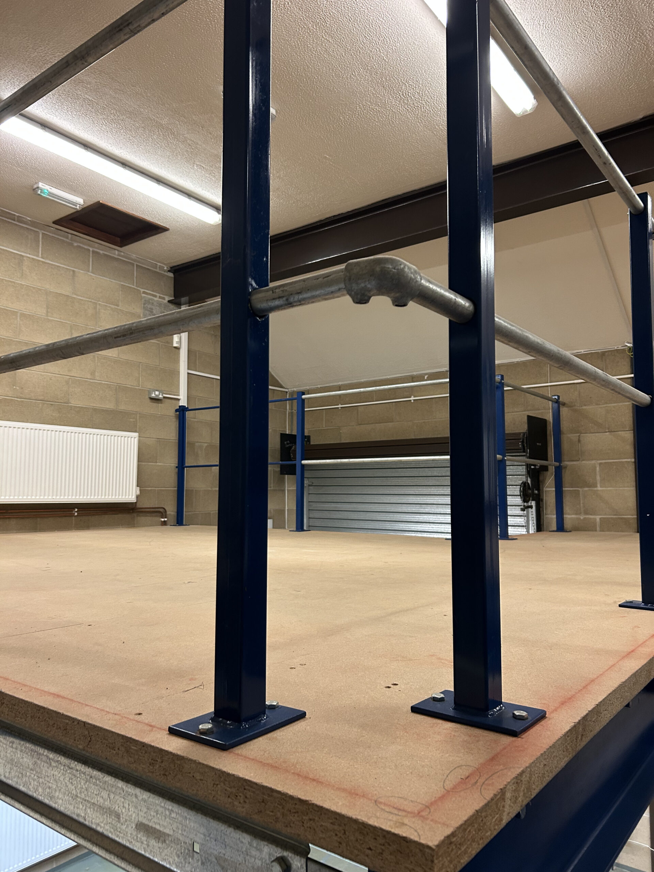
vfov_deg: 67.3
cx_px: 327
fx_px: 655
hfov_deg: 53.1
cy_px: 436
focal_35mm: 26
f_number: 1.5
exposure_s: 1/50
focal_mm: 5.7
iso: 200
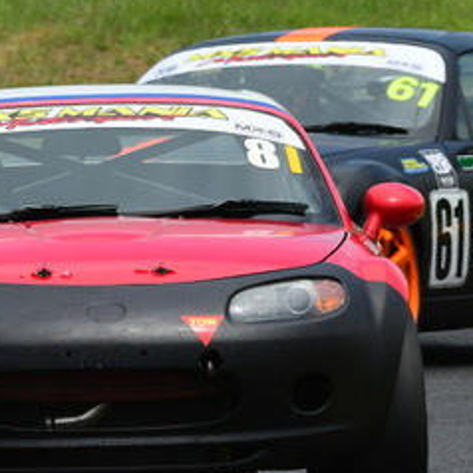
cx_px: 274
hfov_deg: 1.4
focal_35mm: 1244
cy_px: 203
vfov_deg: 1.4
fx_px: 19231
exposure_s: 1/640
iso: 400
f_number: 11
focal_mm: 290
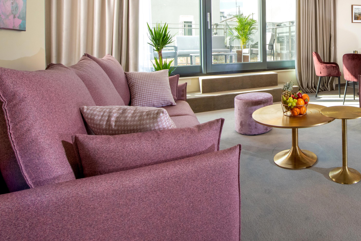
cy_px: 69
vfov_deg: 49.8
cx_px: 280
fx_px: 251
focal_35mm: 25
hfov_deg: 66.1
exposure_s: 1/80
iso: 1000
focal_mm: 15
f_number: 14
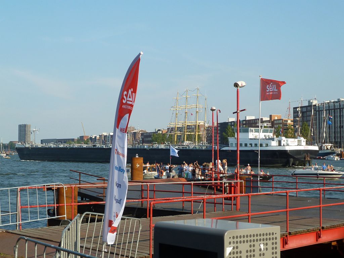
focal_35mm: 59
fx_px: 586
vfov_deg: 24.8
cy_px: 129
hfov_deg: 32.7
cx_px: 172
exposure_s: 1/400
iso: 80
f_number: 3.9
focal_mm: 9.7
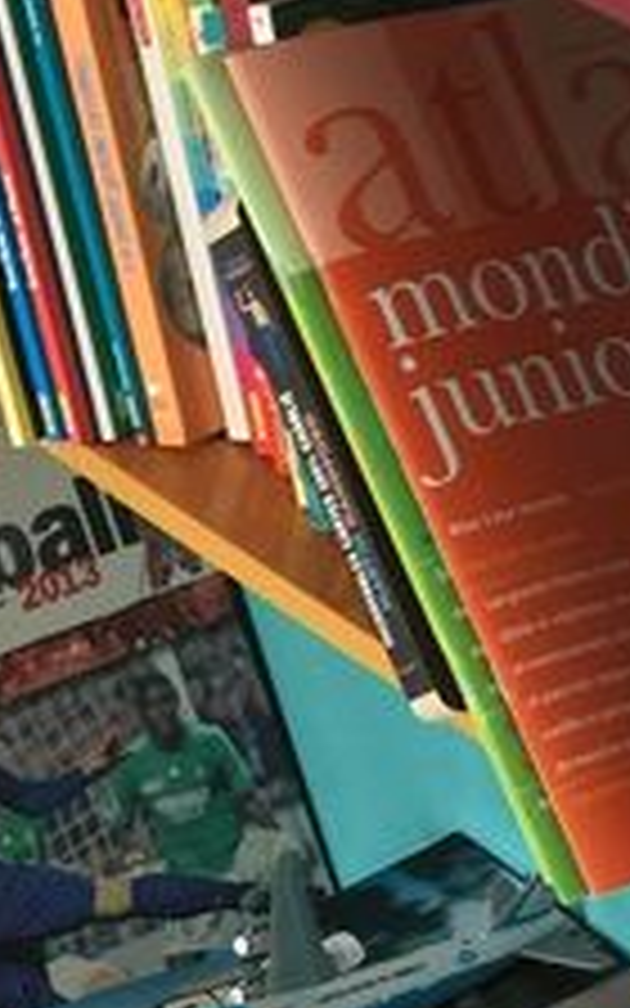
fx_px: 3764
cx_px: 266
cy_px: 878
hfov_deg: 9.6
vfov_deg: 15.1
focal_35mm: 137
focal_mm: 4.15
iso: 50
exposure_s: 1/33
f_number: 2.2
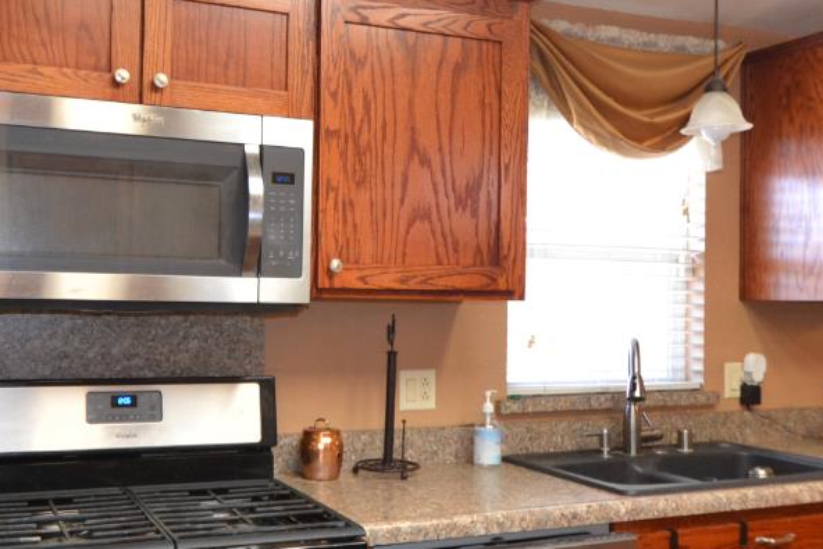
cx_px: 307
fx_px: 869
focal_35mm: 38
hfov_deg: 50.2
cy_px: 271
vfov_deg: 35.1
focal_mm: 10
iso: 640
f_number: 3.5
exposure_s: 1/60
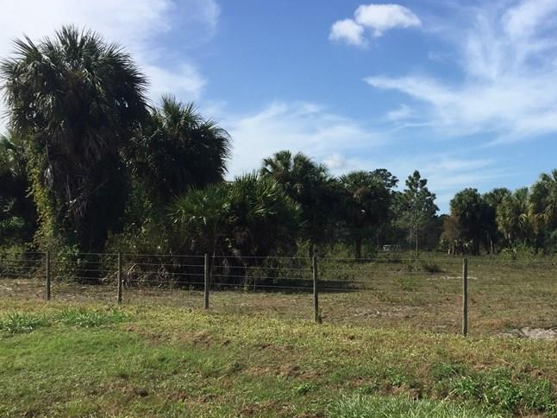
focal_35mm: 46
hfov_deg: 39.9
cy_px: 251
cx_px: 428
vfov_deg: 31.4
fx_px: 740
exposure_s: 1/1883
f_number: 2.2
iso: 32
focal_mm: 4.15
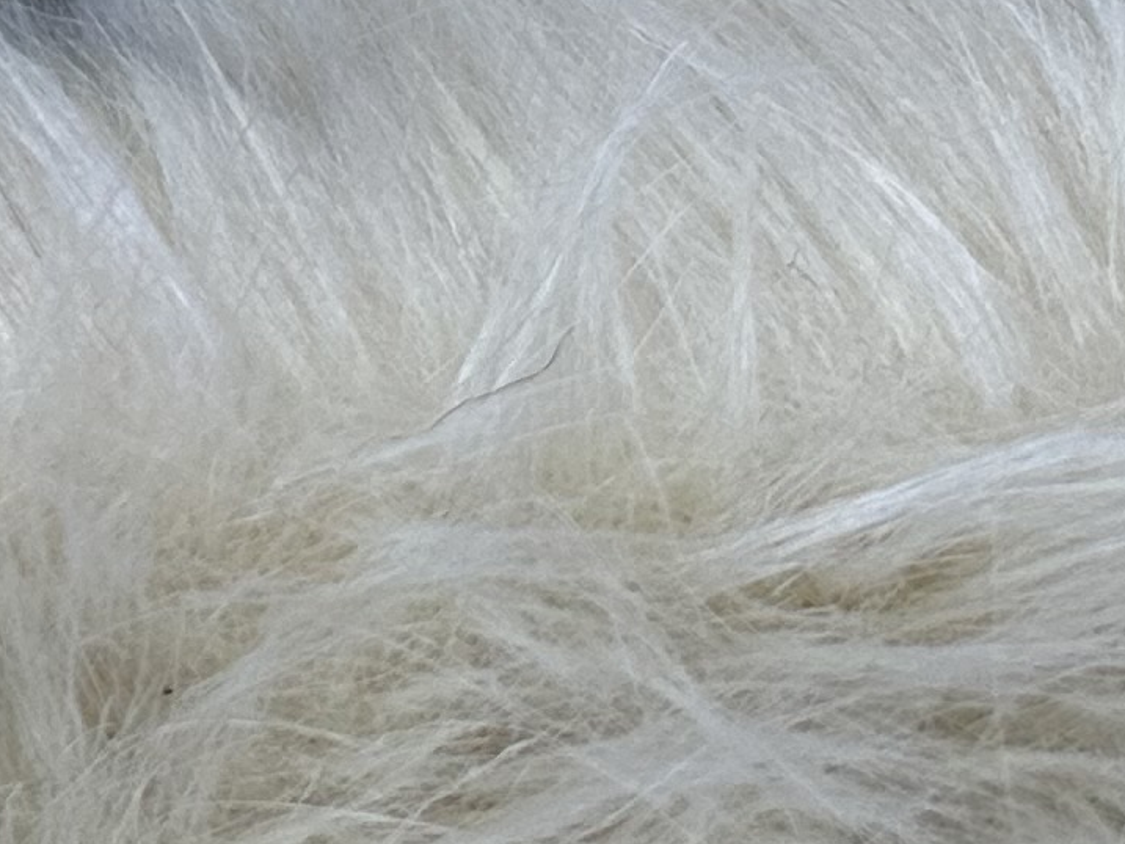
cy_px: -1236
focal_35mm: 135
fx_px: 4388
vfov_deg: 9.6
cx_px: -1023
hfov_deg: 13.0
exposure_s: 1/331
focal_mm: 6.86
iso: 80
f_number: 1.78
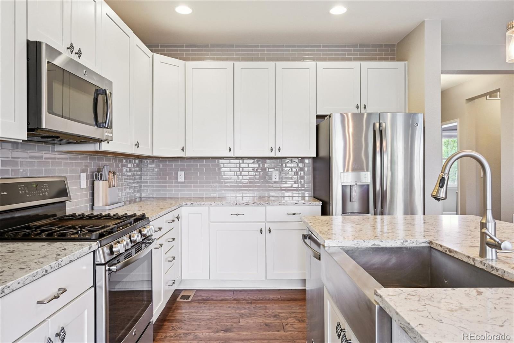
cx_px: 257
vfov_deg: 56.1
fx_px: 321
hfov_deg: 77.3
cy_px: 172
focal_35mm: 22
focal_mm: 22.5
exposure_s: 1/5
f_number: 10
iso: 400
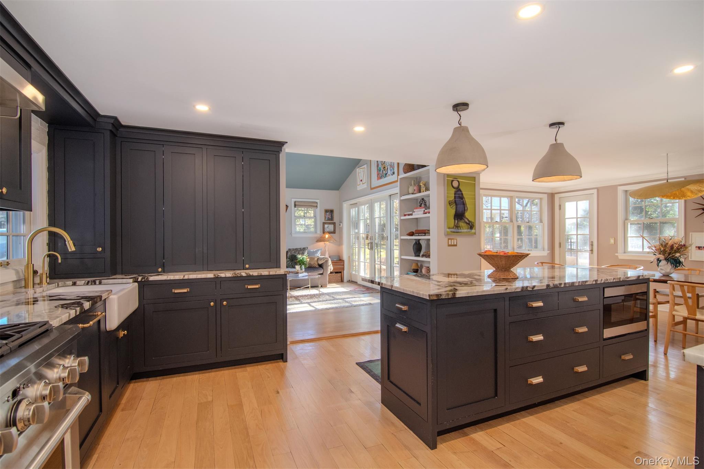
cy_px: 234
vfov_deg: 72.0
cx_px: 352
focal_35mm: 16
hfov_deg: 95.0
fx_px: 323
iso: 640
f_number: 8
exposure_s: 1/40
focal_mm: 11
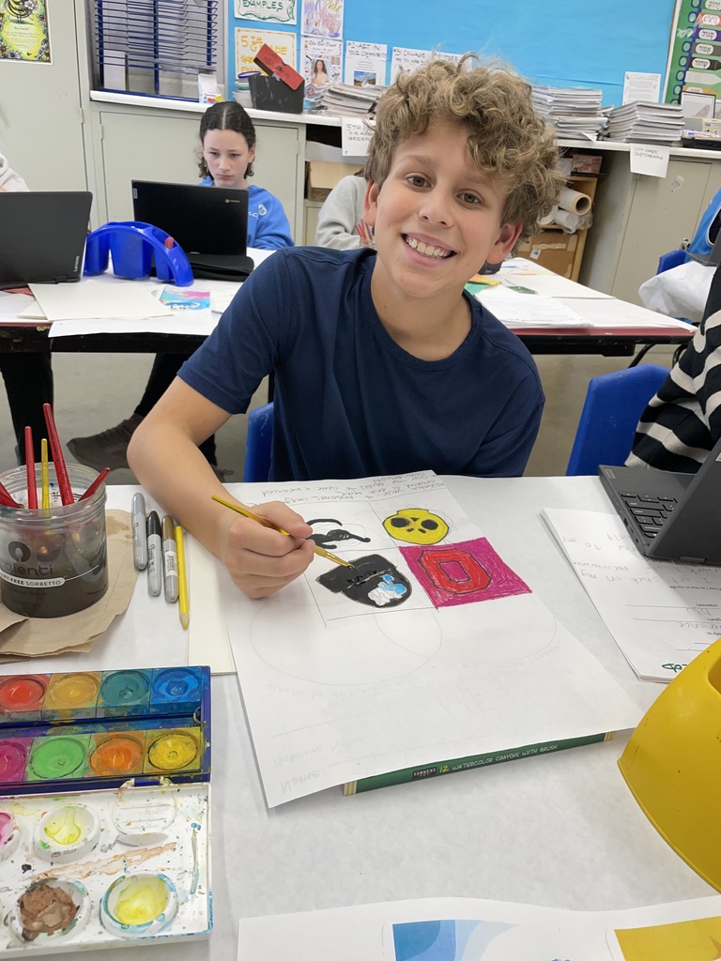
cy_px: 480
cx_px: 360
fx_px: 722
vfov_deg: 67.3
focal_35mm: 26
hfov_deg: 53.1
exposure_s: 1/120
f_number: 1.6
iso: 64
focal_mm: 4.2
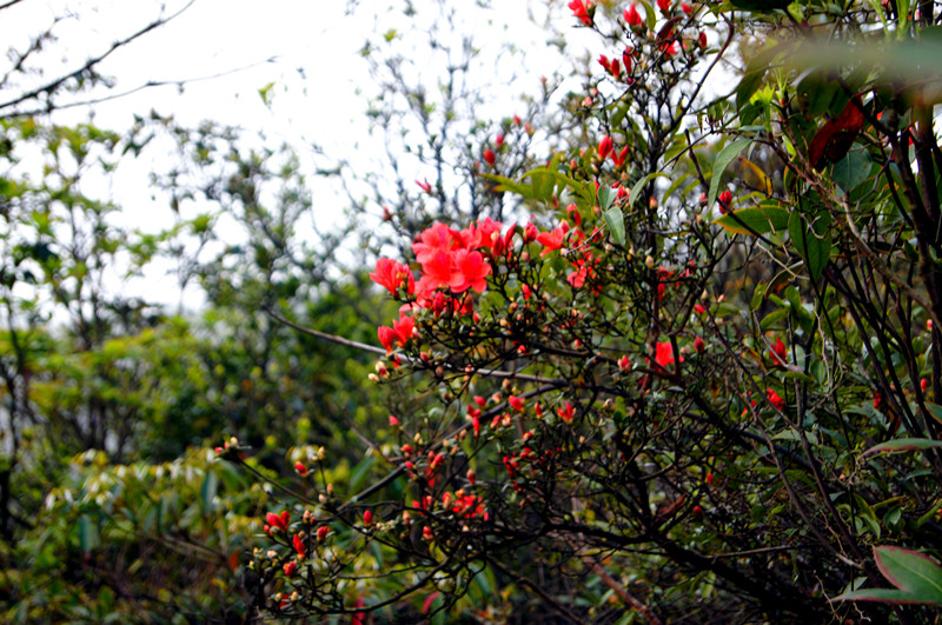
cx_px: 471
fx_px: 2156
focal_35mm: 82
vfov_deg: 16.5
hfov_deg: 24.7
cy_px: 312
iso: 100
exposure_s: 1/160
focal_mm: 55
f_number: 5.6
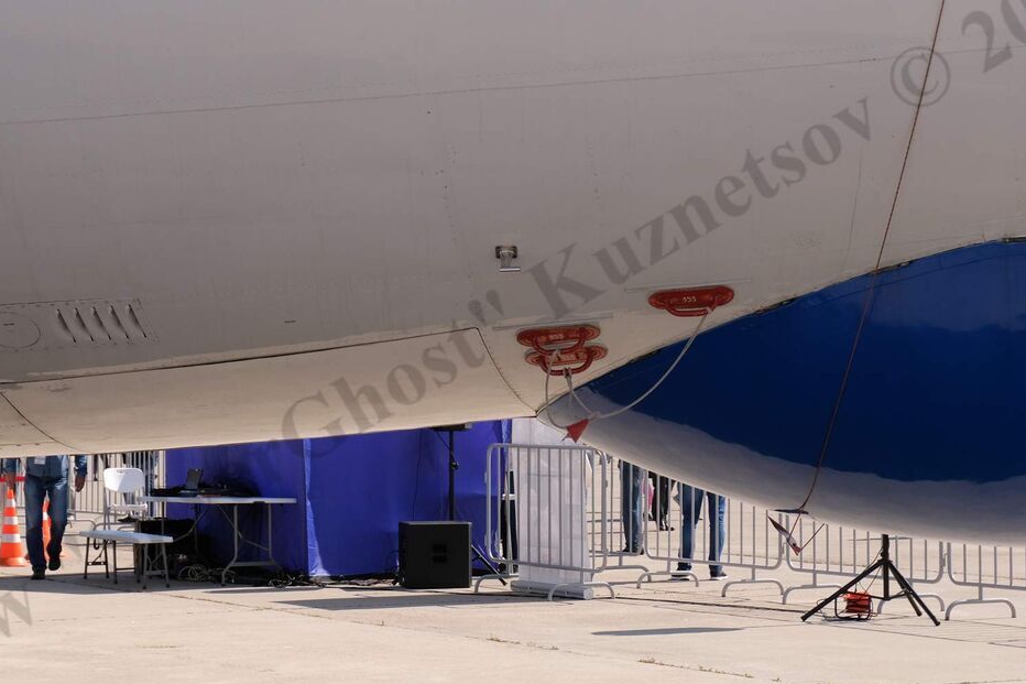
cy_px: 348
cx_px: 451
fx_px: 2935
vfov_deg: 13.3
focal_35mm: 103
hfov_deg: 19.8
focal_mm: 50
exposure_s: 1/900
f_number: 8
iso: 500
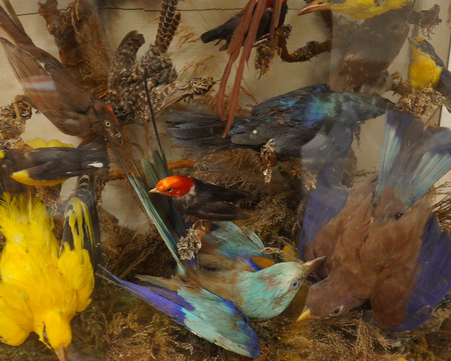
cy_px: 180
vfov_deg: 45.8
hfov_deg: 55.6
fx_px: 427
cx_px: 214
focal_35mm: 32
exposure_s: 1/60
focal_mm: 28
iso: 4000
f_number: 8
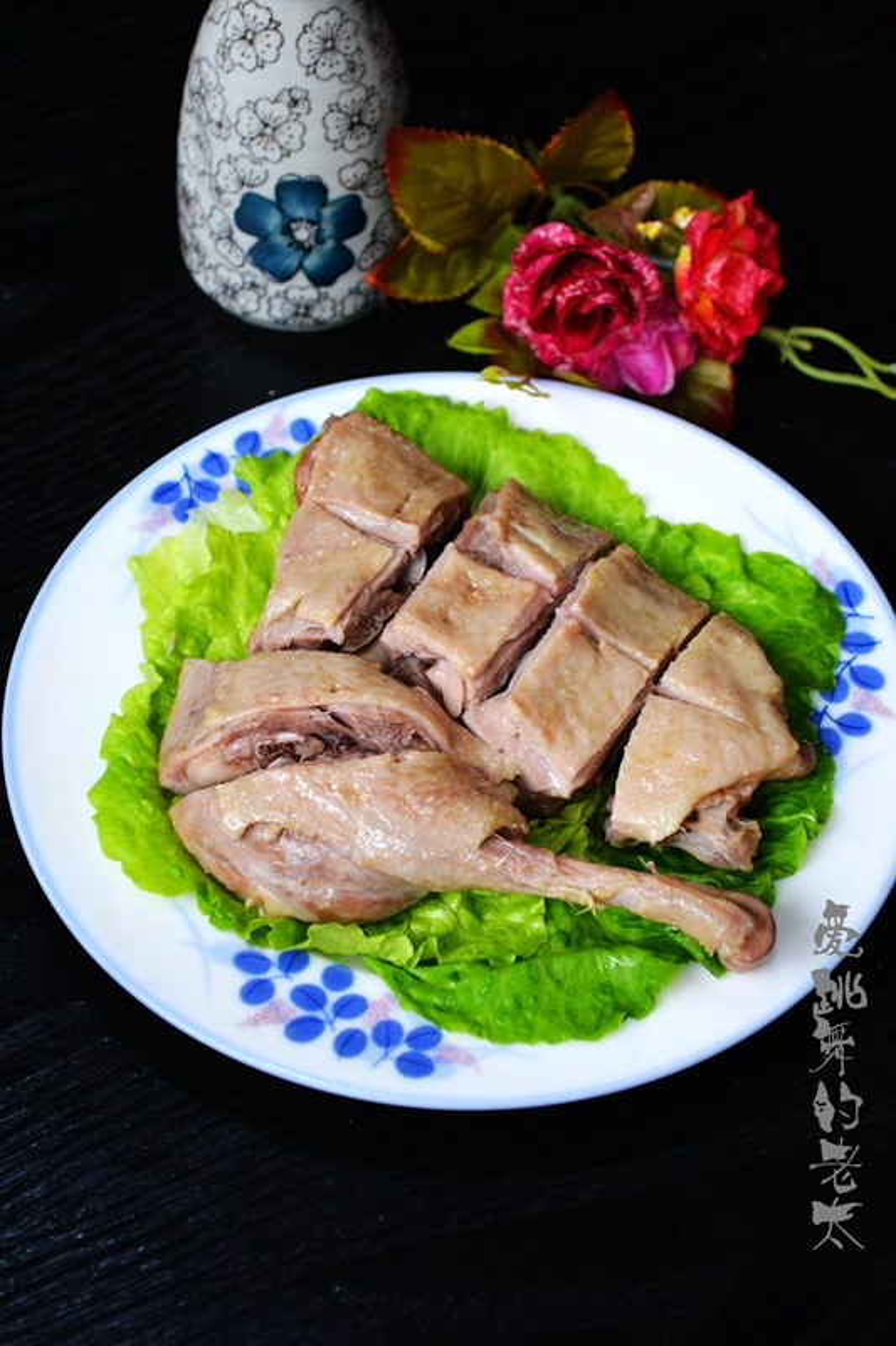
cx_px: 448
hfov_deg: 16.5
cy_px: 673
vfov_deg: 24.6
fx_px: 3081
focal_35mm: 82
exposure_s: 1/40
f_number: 5.6
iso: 800
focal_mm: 55
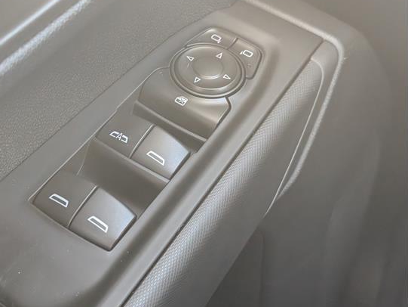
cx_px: 169
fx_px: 684
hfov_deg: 33.1
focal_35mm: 58
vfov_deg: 25.2
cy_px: 135
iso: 923
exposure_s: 1/156
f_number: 1.68
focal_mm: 6.9
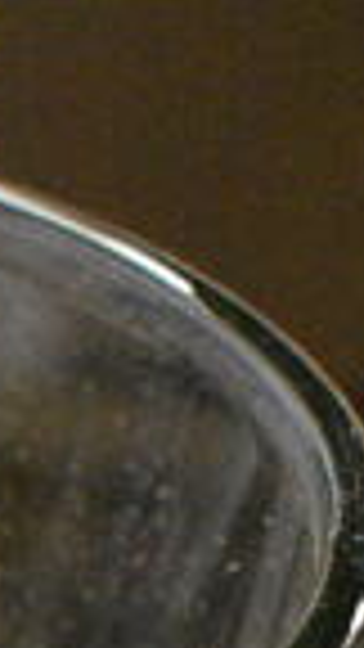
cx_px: -566
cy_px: 1654
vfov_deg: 6.4
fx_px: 5474
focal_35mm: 319
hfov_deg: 3.7
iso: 6400
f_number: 5.6
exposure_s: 1/125
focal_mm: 32
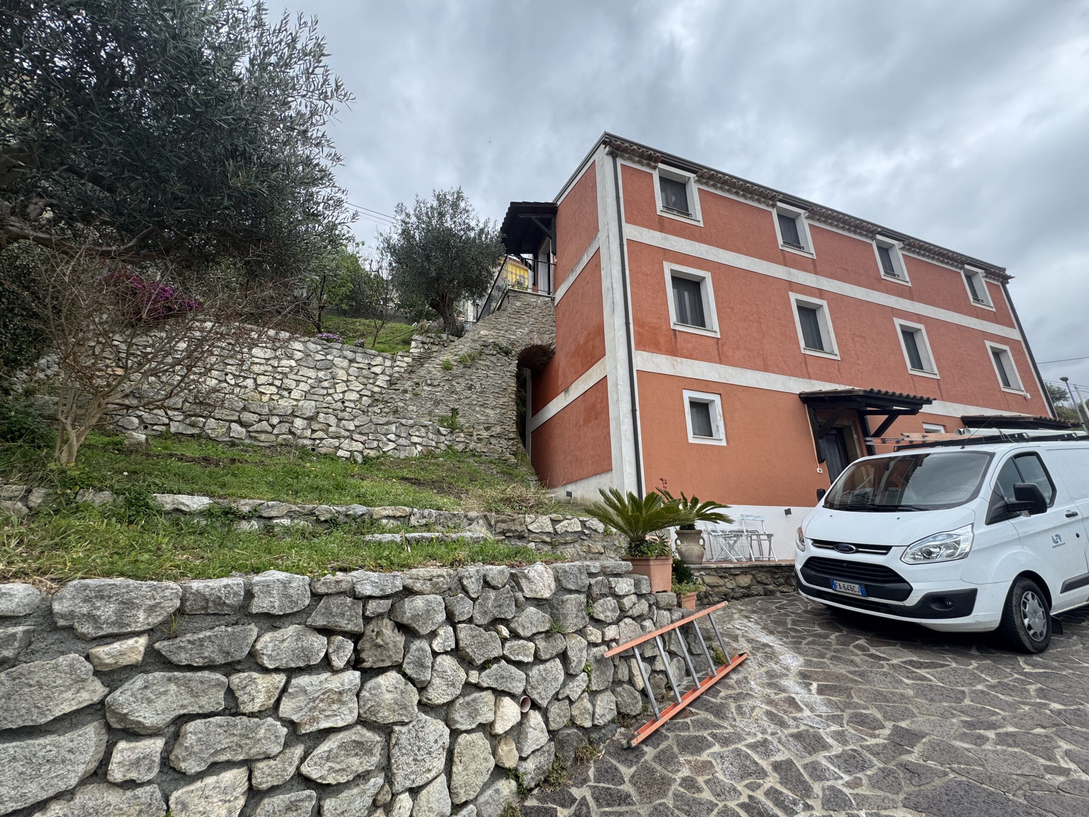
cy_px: 408
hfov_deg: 102.1
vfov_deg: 85.7
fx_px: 440
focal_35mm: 14
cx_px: 544
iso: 40
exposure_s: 1/476
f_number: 2.2
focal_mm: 2.22
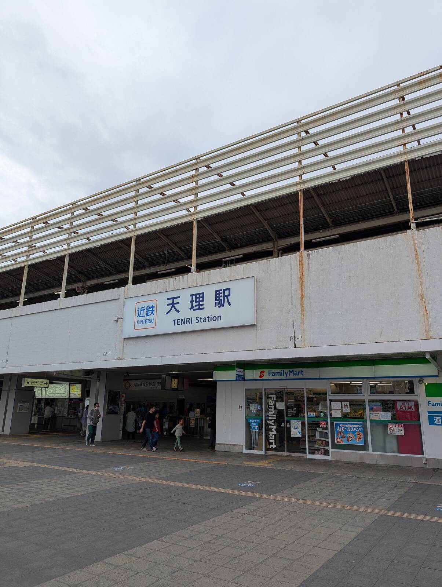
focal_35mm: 24
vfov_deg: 71.5
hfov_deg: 56.9
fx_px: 408
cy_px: 294
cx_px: 221
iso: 22
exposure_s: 1/499
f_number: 1.68
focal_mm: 6.9
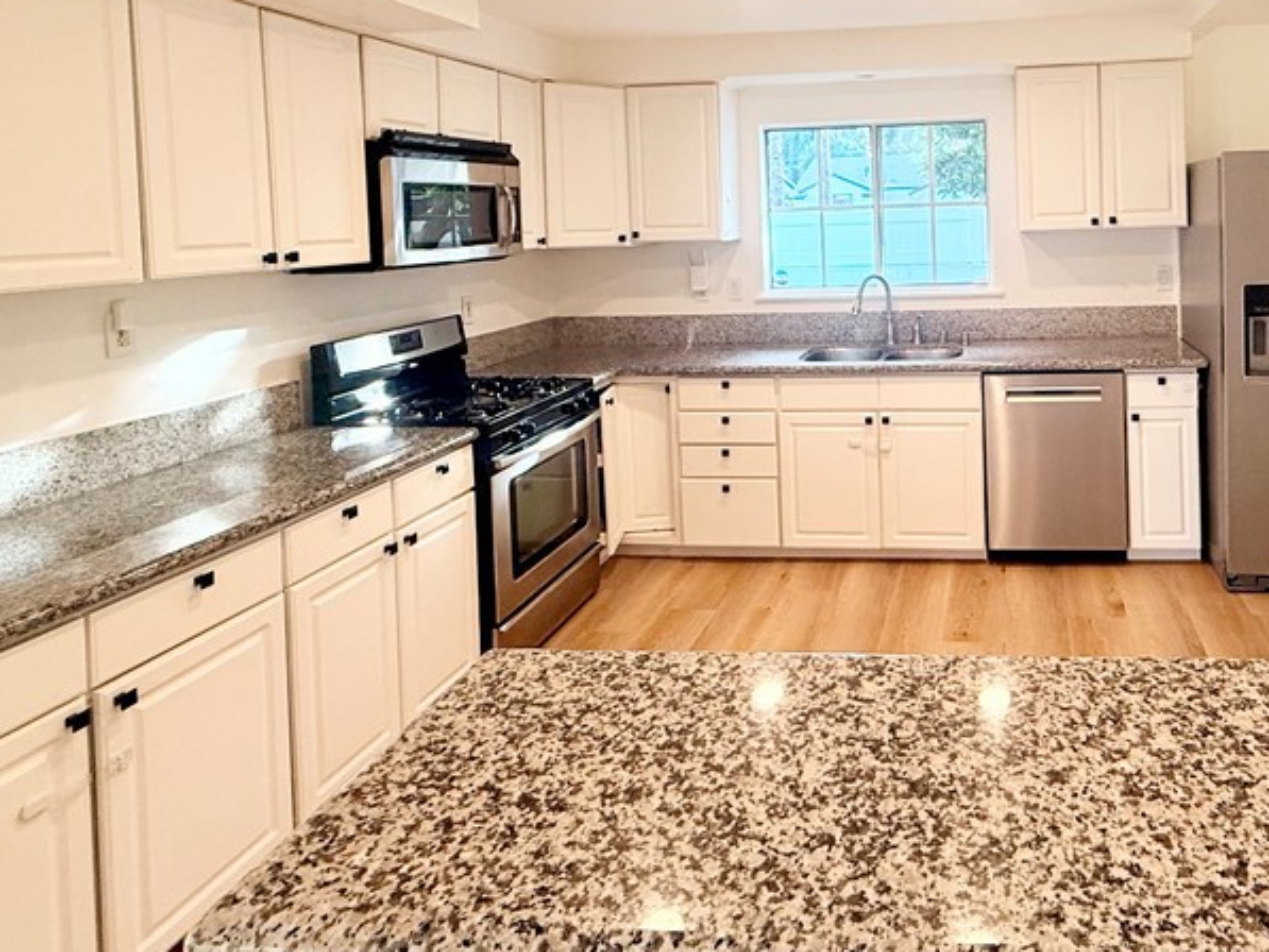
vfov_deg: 54.3
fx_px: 880
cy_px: 242
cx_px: 912
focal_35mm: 24
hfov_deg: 68.1
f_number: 2.2
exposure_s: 1/120
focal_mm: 2.22
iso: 250
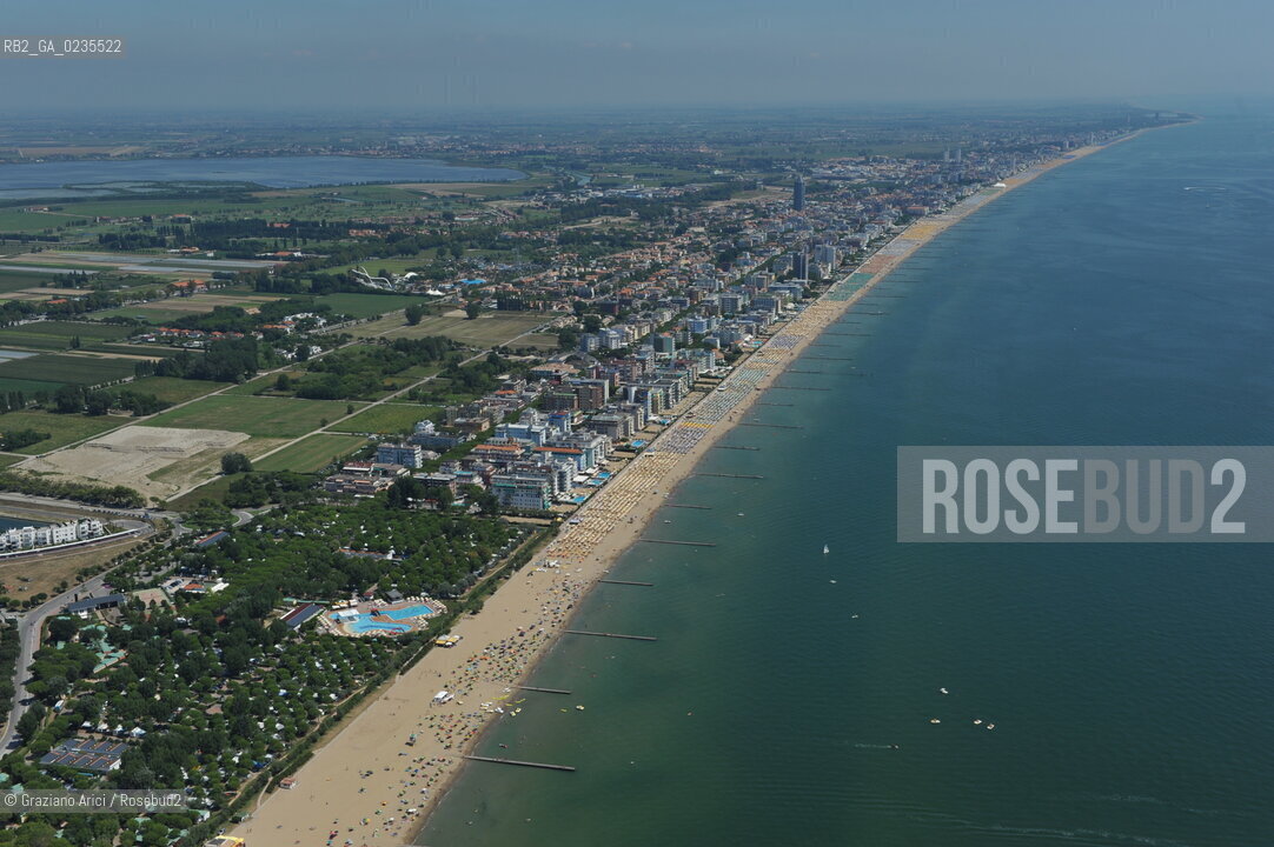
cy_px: 424
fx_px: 1415
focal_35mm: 40
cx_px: 637
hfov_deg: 48.5
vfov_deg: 33.4
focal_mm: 40
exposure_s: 1/1600
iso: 400
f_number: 9
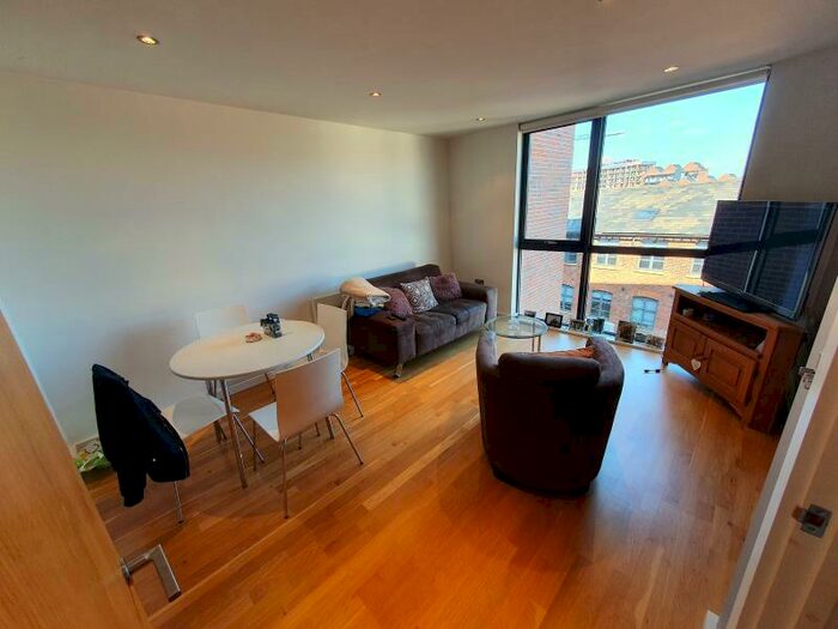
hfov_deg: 106.2
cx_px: 419
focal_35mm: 13
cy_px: 314
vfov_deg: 89.9
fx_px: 315
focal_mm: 1.8
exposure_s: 1/50
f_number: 2.2
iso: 50
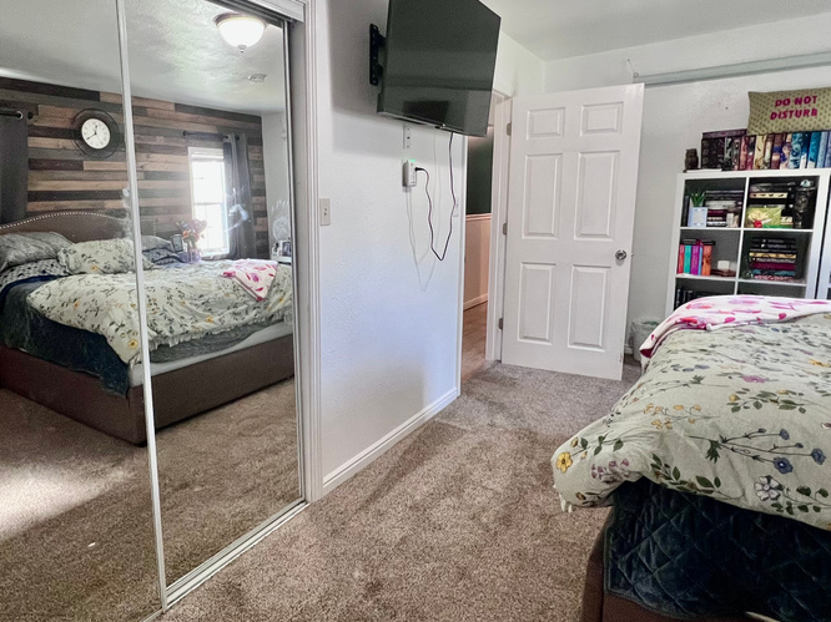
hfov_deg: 80.6
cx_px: 326
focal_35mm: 20
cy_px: 279
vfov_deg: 65.8
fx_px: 480
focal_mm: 1.57
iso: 320
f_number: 1.8
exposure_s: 1/60
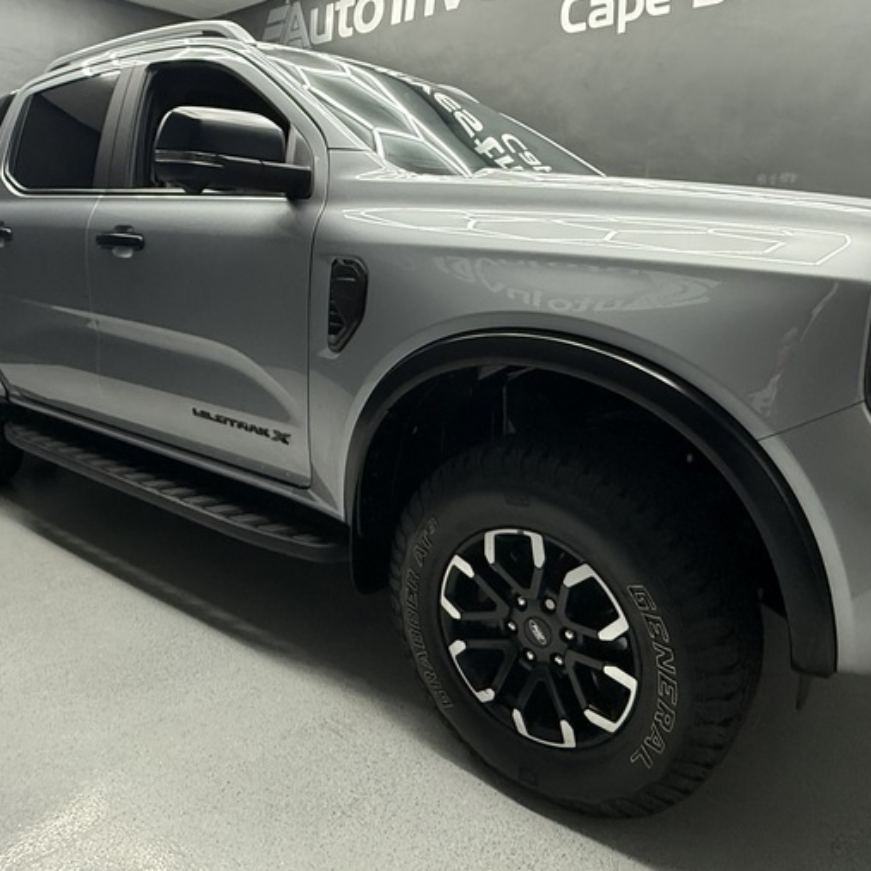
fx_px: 712
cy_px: 412
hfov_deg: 62.9
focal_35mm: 25
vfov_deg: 62.9
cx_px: 467
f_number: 2.2
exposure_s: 1/100
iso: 500
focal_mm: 2.22
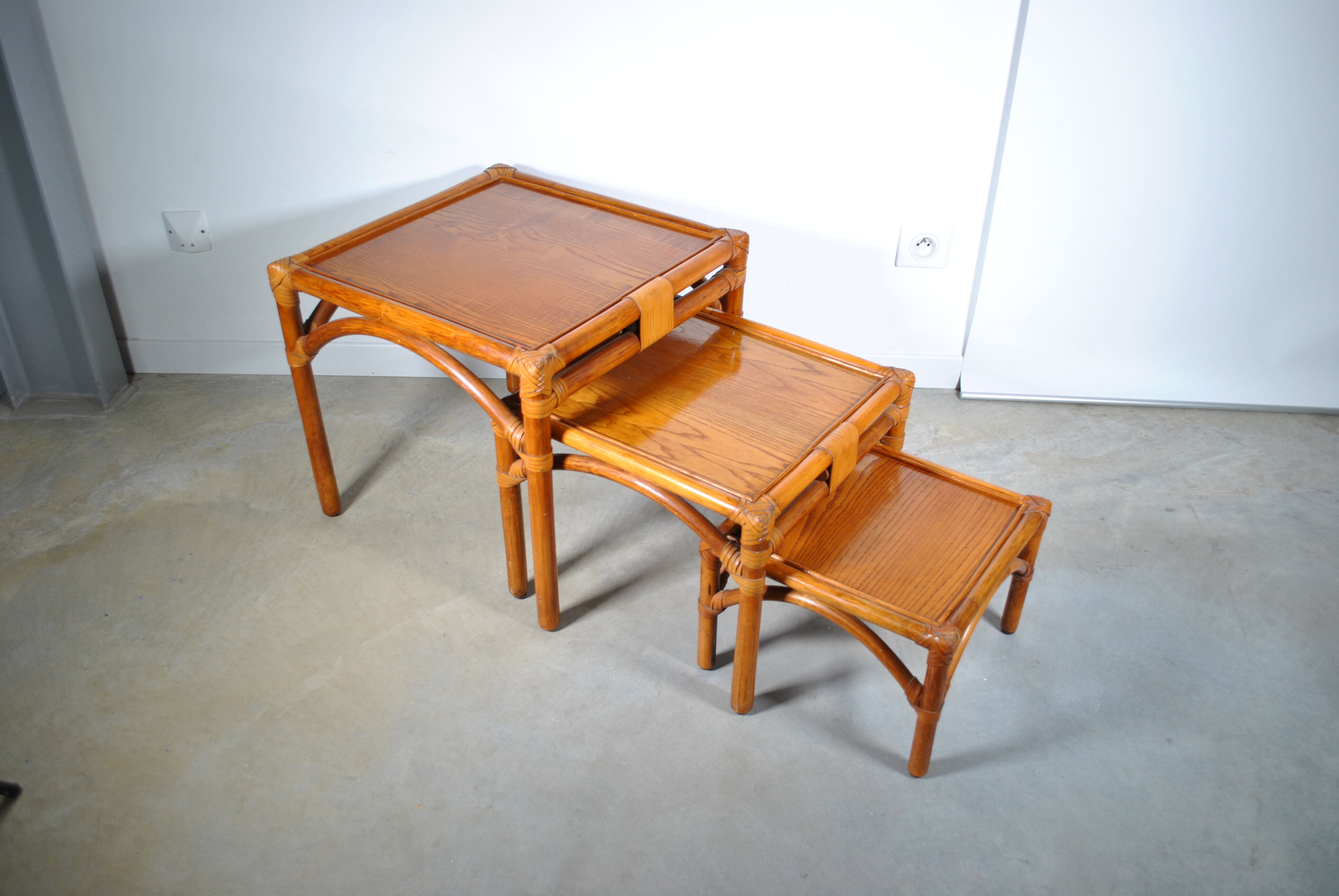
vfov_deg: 43.7
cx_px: 670
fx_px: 1117
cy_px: 448
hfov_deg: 61.9
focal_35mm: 30
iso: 200
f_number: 4
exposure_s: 1/30
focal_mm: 20
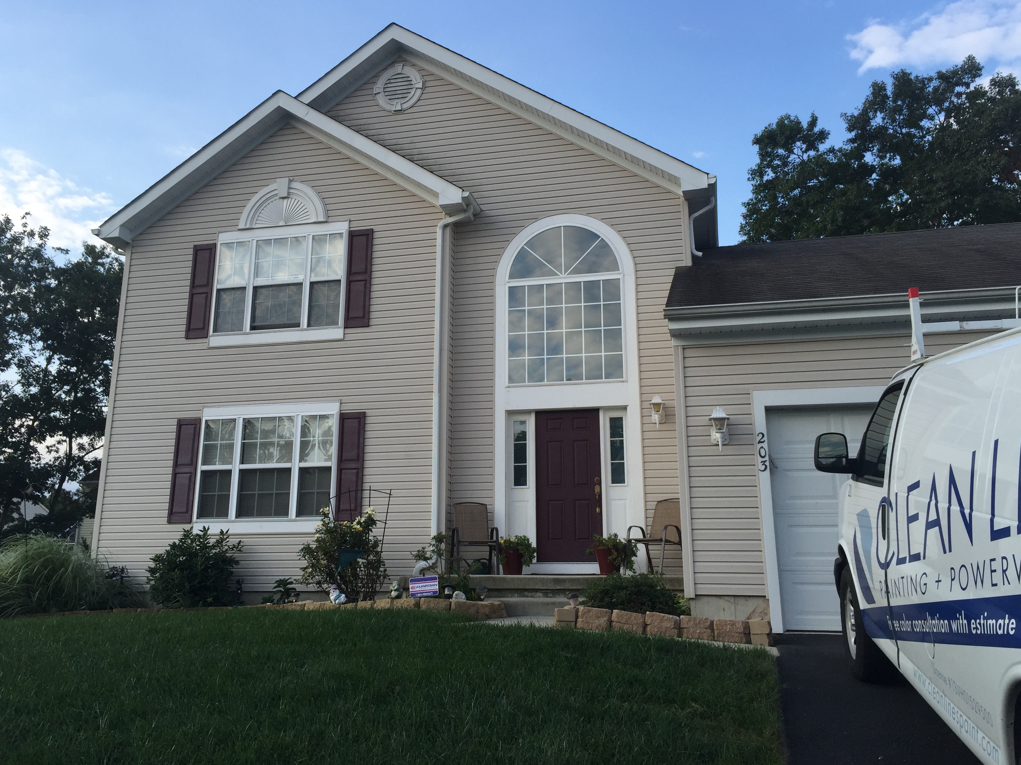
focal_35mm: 30
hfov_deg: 60.0
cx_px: 501
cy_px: 373
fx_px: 885
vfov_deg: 46.8
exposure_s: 1/942
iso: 32
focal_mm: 4.15
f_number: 2.2
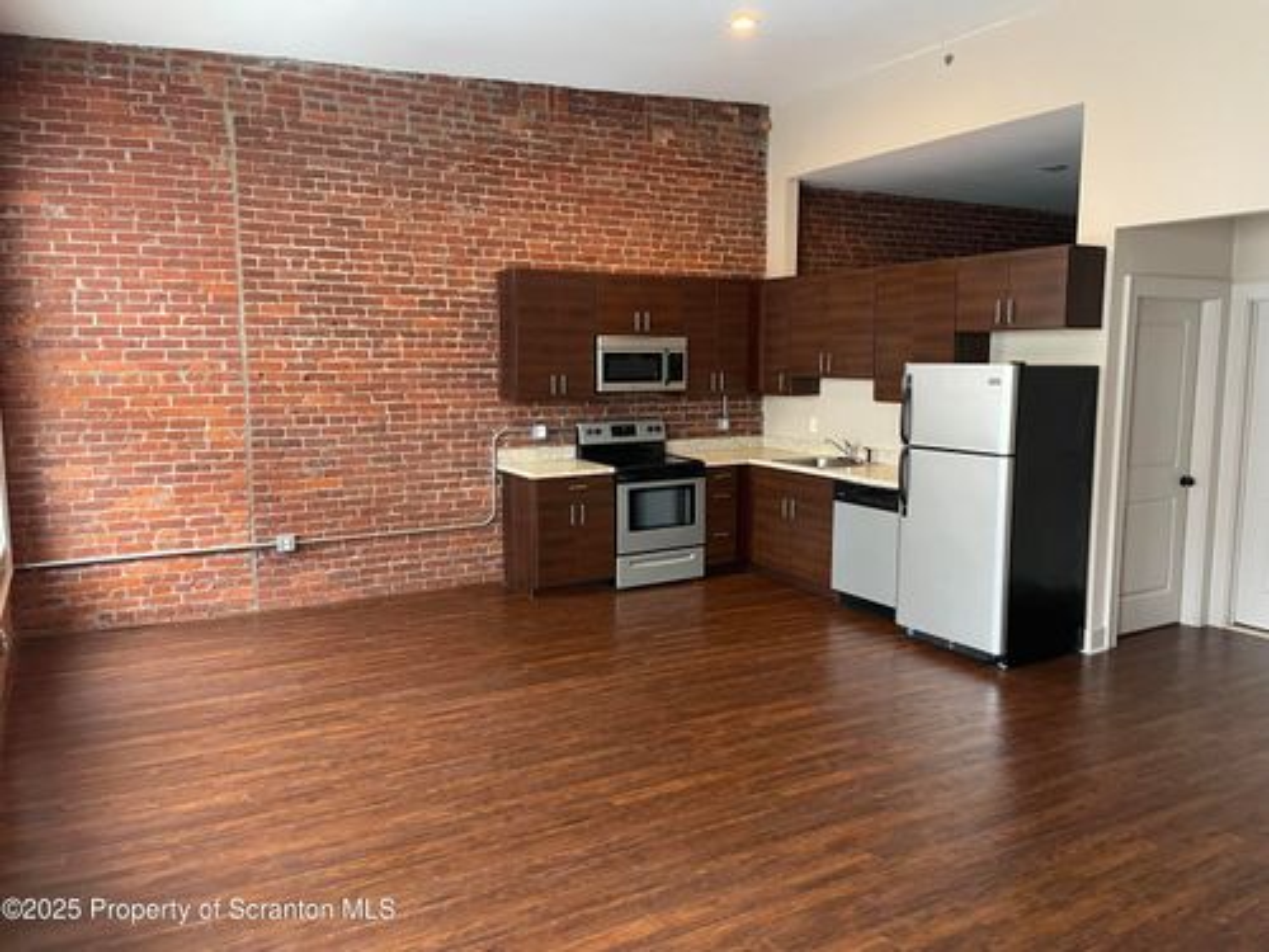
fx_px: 953
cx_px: 634
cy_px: 476
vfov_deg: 53.1
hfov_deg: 67.3
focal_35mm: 26
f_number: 1.6
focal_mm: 4.2
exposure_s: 1/40
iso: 500
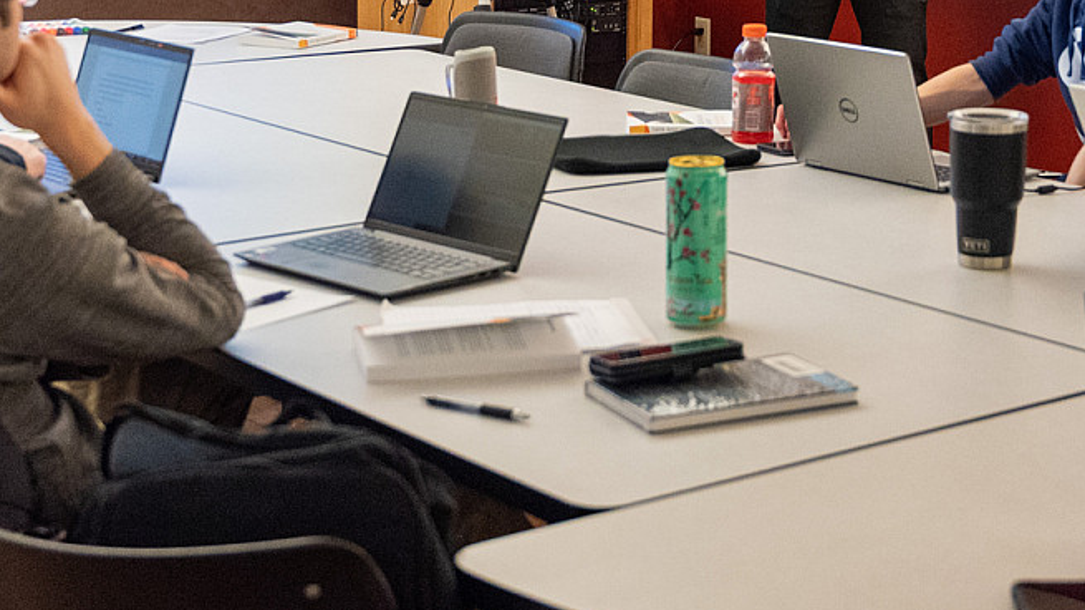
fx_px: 2416
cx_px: 779
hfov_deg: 25.1
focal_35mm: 84
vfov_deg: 14.1
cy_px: -61
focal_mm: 35
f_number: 4
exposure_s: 1/125
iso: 3200
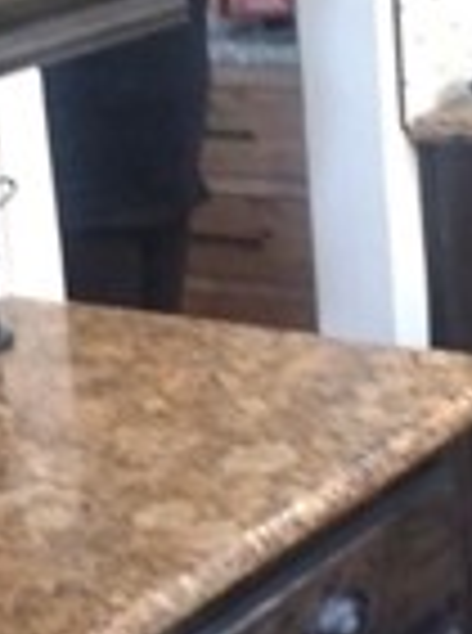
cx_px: 157
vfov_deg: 21.6
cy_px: 310
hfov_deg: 16.1
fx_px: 1662
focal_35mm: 91
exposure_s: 1/30
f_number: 2
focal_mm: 3.54
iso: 819
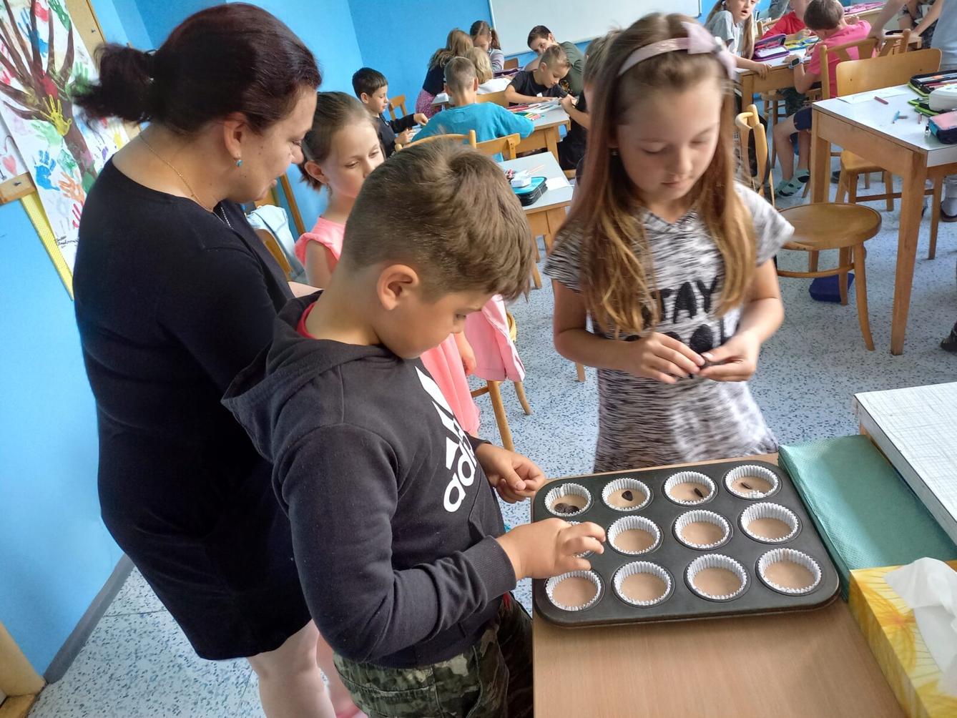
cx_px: 478
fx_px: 691
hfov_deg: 69.4
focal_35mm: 25
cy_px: 359
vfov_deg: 54.9
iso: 320
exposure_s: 1/50
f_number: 1.8
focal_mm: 4.65
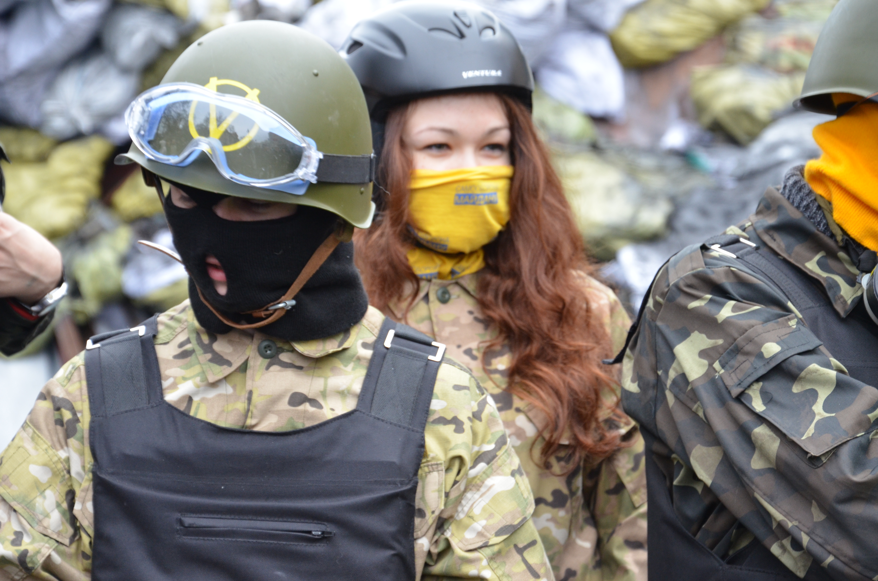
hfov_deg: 15.2
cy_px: 290
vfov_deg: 10.1
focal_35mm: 135
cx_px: 439
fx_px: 3286
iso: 800
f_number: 5.6
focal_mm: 90
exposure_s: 1/160
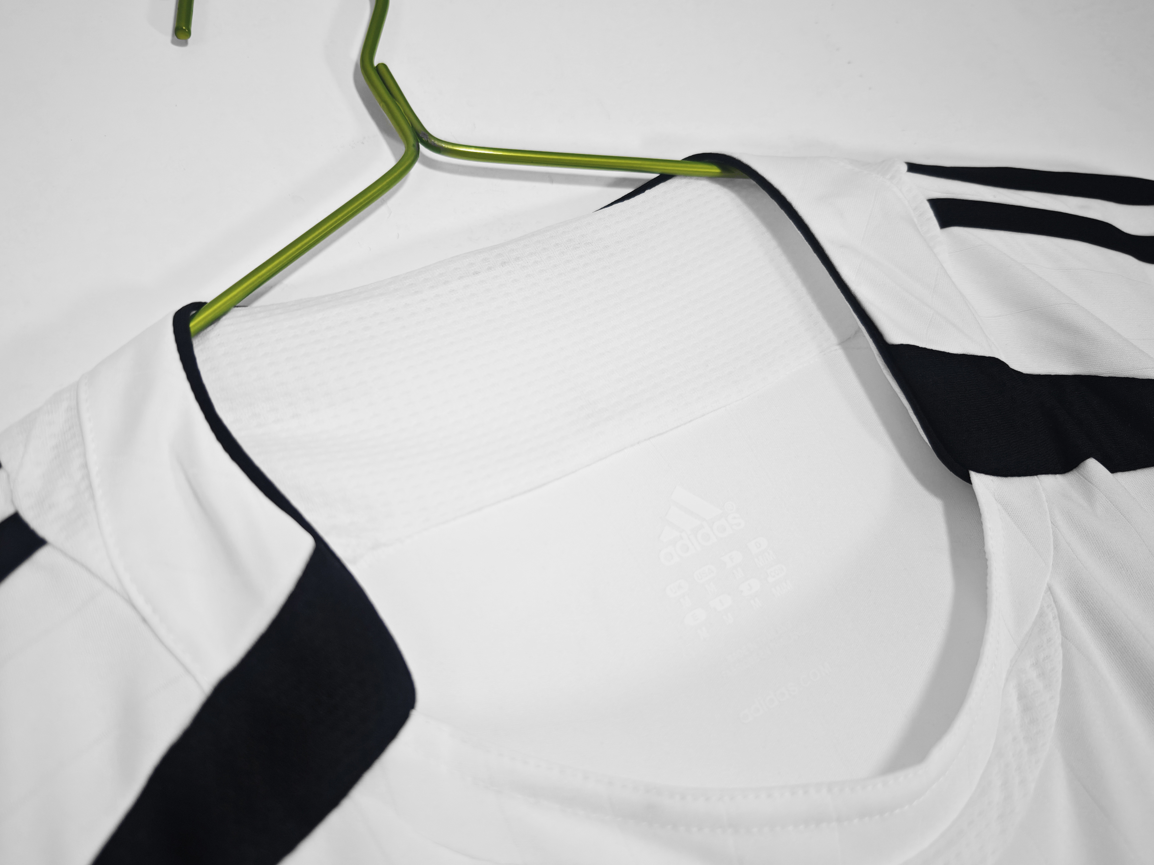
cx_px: 483
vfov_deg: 48.2
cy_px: 460
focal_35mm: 29
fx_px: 967
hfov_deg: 61.3
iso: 107
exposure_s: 1/100
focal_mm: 8.67
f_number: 1.75
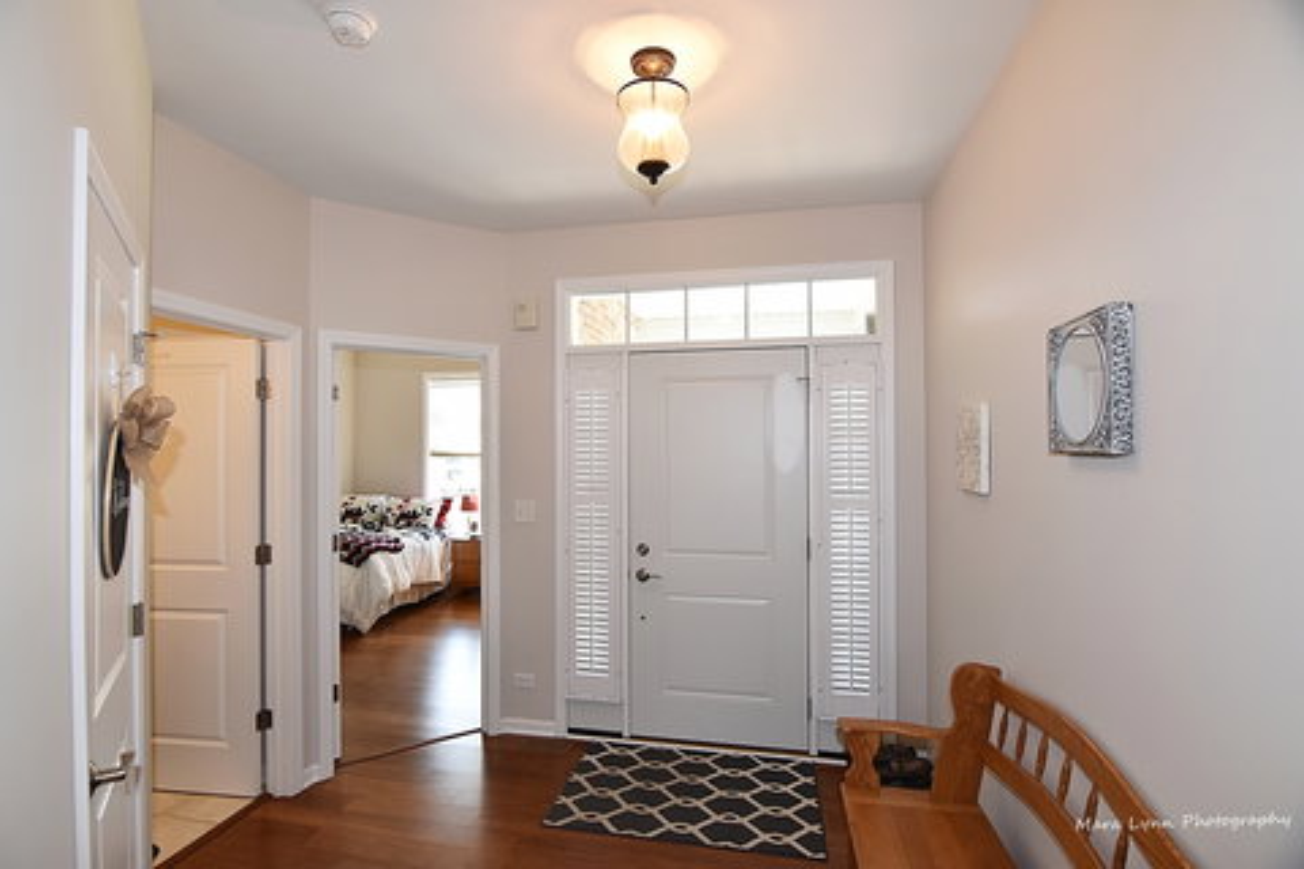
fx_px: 598
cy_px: 434
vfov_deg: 72.1
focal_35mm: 16
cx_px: 652
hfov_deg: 95.0
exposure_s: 1/125
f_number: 5.6
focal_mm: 11
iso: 800
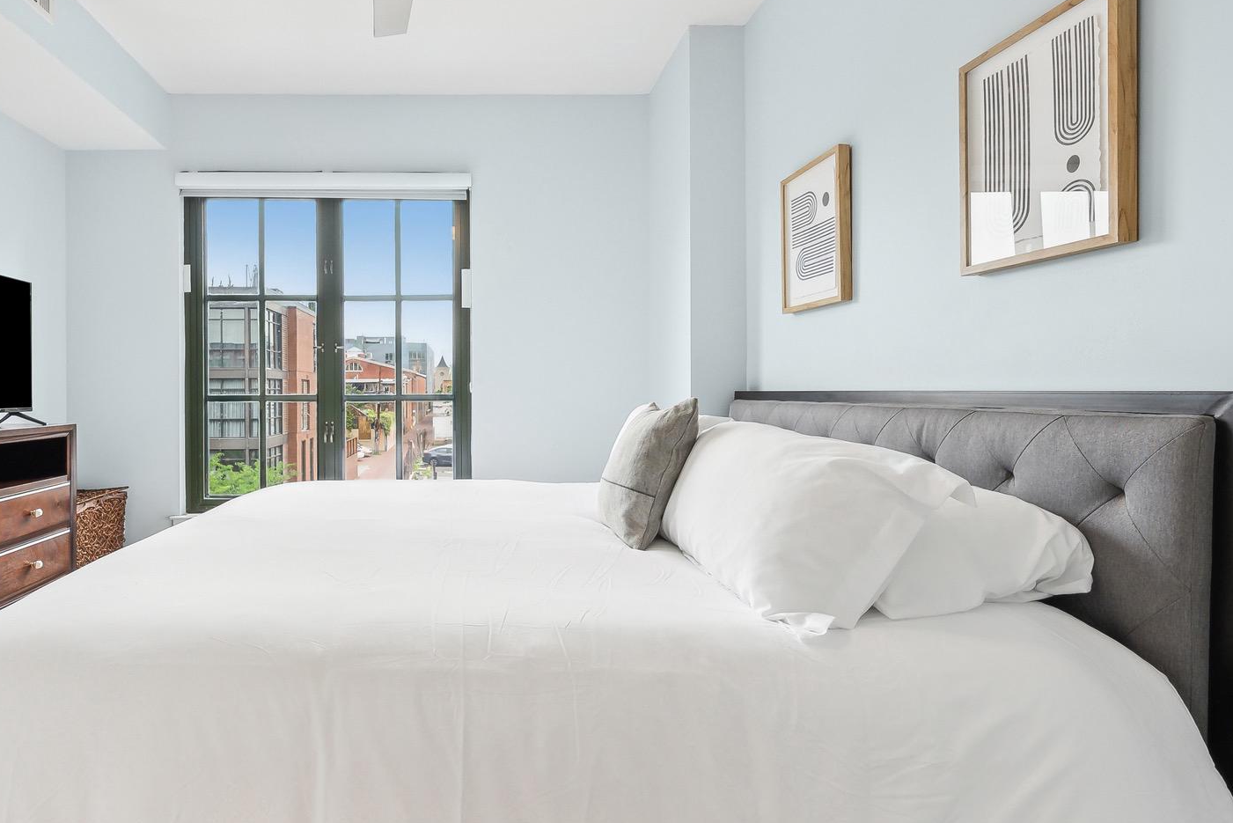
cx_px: 495
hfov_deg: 85.8
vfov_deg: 64.6
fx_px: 651
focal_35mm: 19
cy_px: 391
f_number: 7.1
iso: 640
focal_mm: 13
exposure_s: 1/100
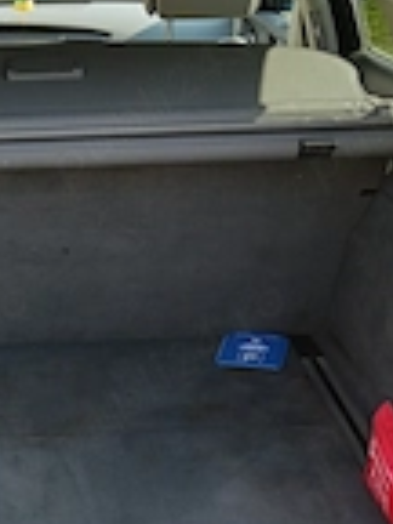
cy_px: 433
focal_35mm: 75
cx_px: 40
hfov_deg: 19.3
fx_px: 1135
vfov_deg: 25.5
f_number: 1.9
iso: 168
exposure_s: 1/100
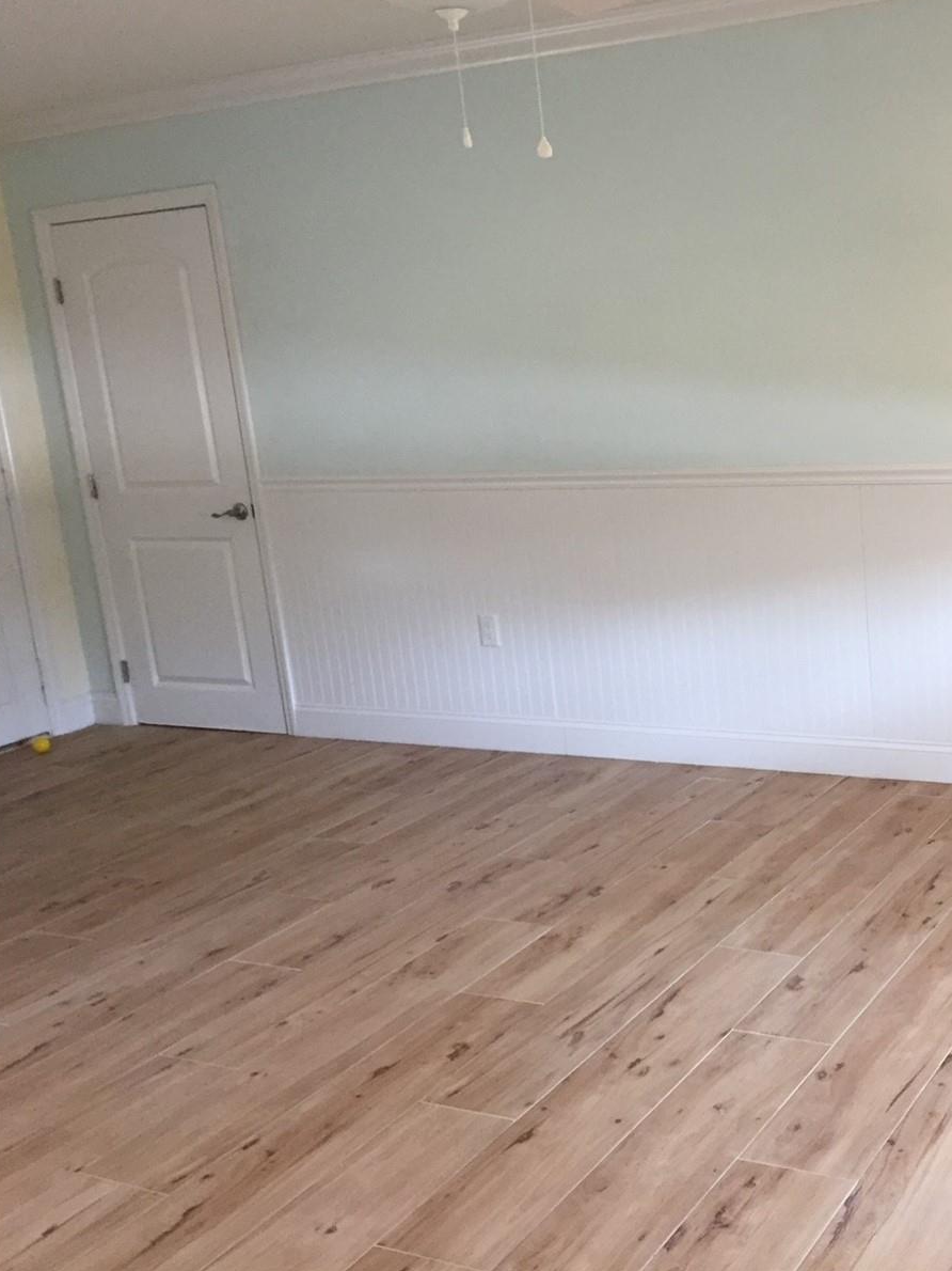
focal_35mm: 39
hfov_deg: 35.1
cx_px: 824
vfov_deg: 47.9
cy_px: 632
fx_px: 1431
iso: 50
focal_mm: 4.15
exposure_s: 1/30
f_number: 2.2
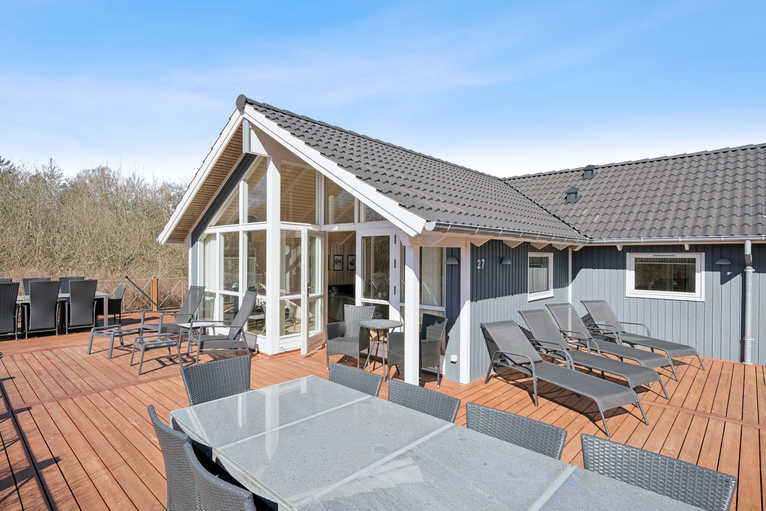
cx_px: 383
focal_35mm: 18
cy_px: 256
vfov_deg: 65.9
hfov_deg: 88.4
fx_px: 394
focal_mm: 18.5
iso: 200
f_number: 8
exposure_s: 1/500
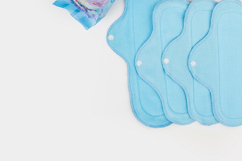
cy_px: 40
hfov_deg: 34.1
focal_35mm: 57
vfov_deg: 23.6
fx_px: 383
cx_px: 191
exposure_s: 1/160
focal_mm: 35
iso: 100
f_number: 5.6
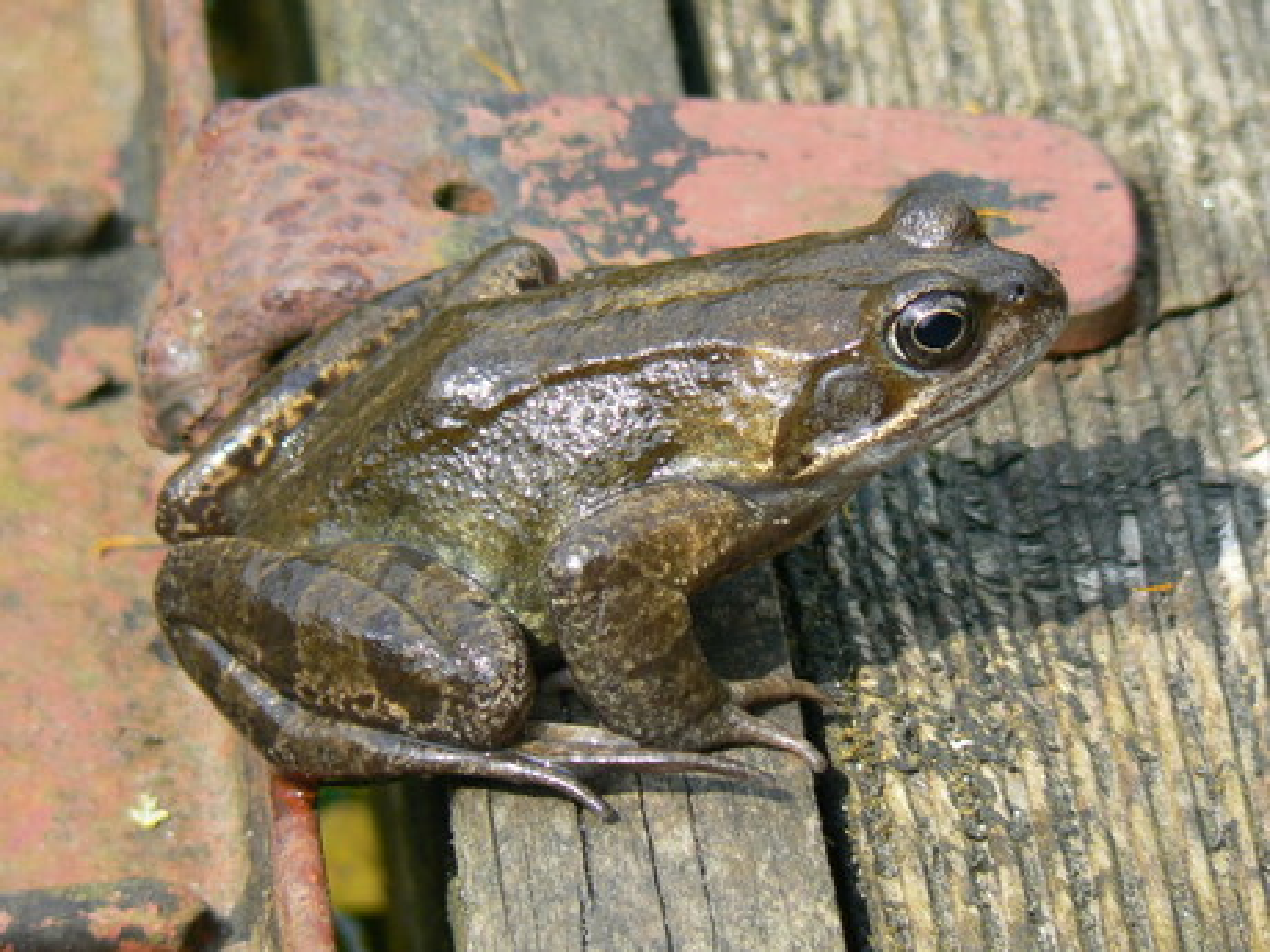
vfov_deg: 3.4
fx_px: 15849
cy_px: 476
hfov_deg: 4.6
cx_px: 635
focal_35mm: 432
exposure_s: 1/200
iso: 80
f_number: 5.6
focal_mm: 72
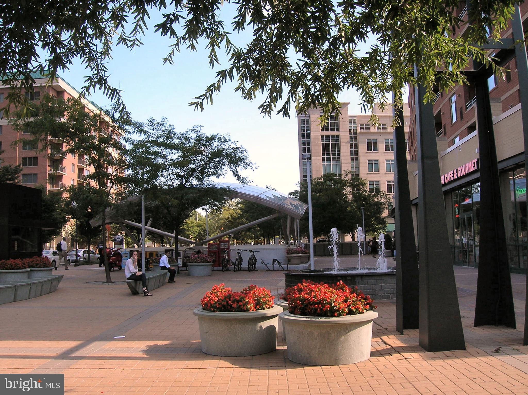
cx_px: 264
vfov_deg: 41.7
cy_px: 198
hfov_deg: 54.0
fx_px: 518
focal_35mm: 34
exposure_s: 1/172
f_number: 4.9
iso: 50
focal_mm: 5.7
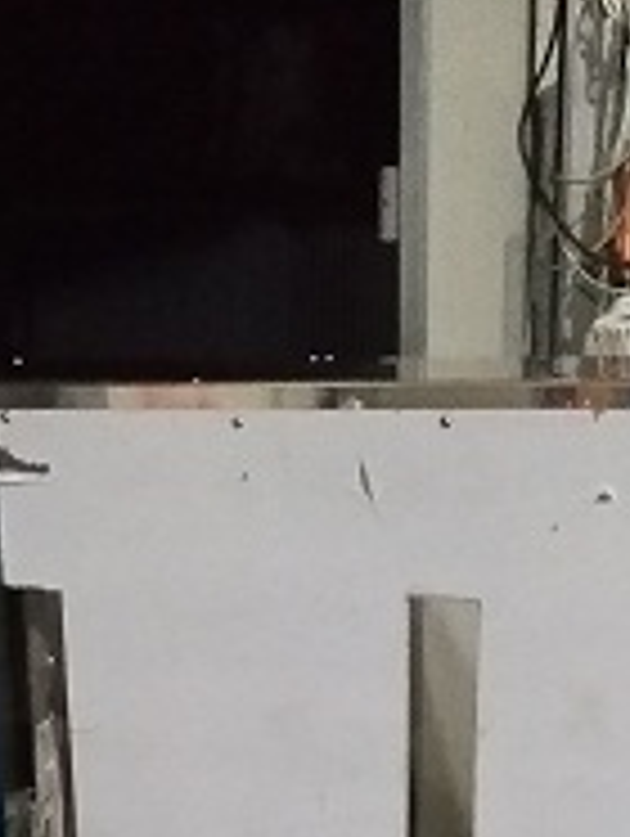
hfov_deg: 19.7
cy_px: 1332
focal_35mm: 75
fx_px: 1816
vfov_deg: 21.0
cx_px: 252
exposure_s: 1/16.7
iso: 1304
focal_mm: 3.66
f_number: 2.2
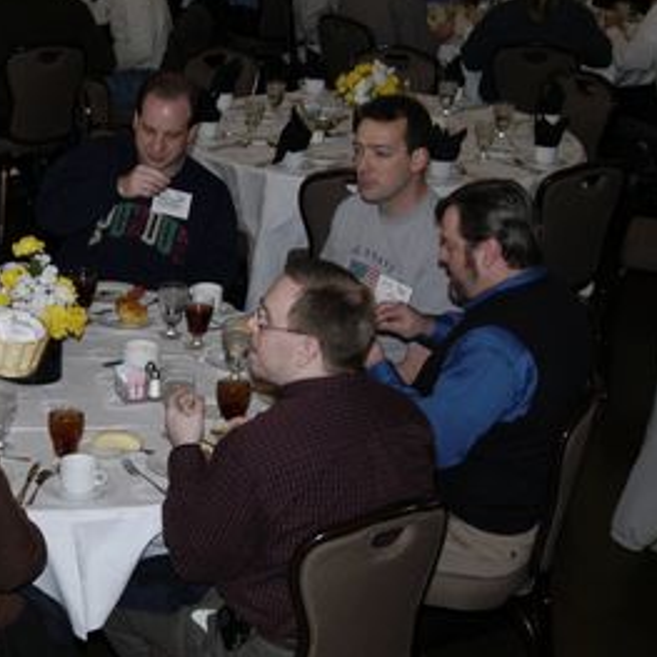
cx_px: 132
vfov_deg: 20.4
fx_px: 1821
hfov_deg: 20.2
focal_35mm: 85
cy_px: 280
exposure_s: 1/50
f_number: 7.1
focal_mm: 35
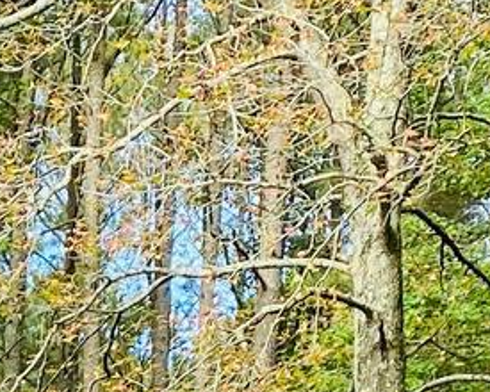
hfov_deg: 9.6
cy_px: 1039
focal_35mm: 189
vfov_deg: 7.5
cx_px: -428
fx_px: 2741
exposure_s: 1/560
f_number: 1.8
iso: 32
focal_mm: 4.25
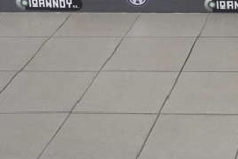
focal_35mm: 130
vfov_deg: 9.9
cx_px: 377
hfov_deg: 14.5
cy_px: -137
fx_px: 860
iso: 4000
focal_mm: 21
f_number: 4
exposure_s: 1/160
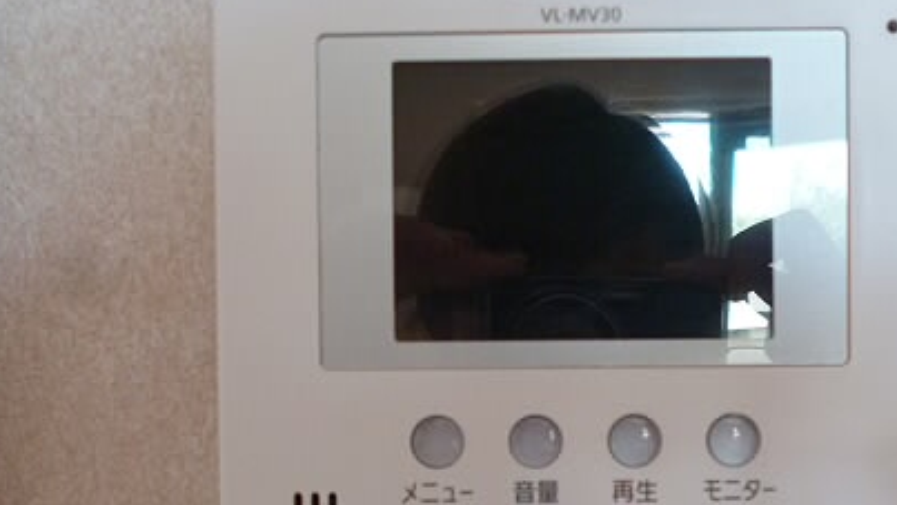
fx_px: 1261
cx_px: 536
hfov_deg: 39.0
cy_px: 379
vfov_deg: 22.4
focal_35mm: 53
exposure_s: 1/20
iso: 400
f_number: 3.1
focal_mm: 5
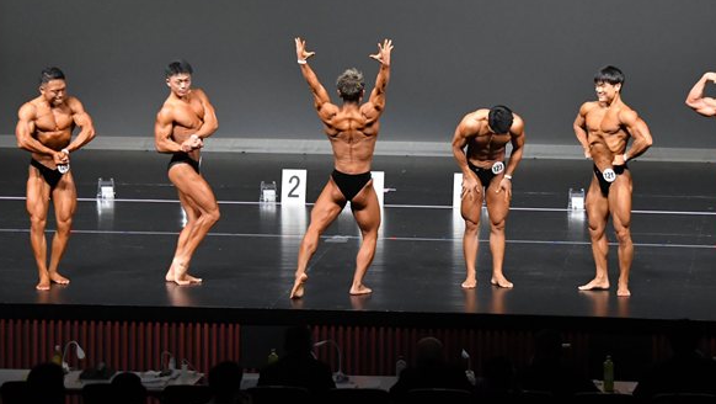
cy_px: 105
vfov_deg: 6.9
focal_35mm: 177
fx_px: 3362
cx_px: 420
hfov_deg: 12.2
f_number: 5.6
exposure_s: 1/400
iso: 5000
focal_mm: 85
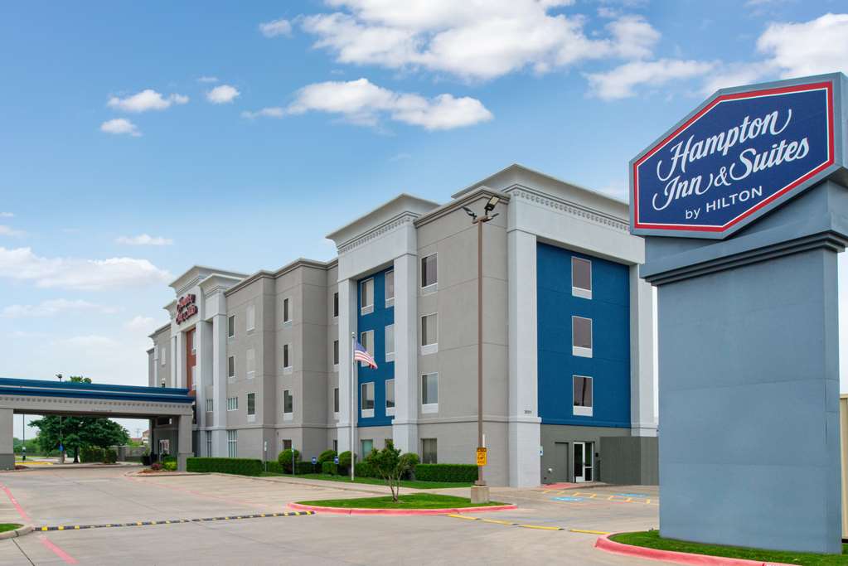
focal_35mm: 24
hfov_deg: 73.7
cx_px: 424
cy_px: 283
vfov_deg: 53.2
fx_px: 566
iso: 640
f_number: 22
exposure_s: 1/80
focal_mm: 24
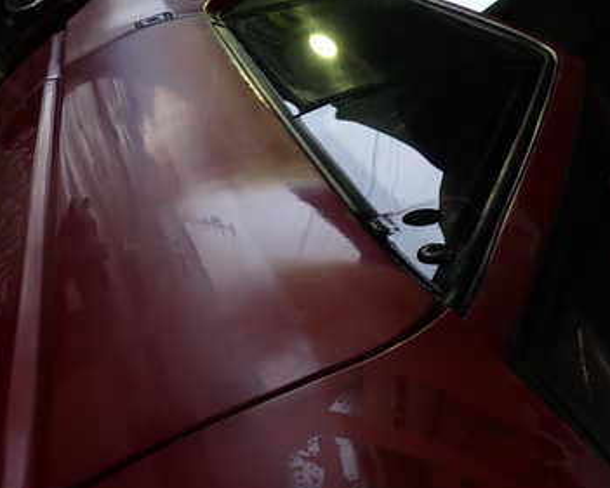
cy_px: 266
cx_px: 203
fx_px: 903
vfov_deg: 30.2
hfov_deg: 36.9
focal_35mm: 50
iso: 100
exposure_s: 1/60
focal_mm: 5.4
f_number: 2.3
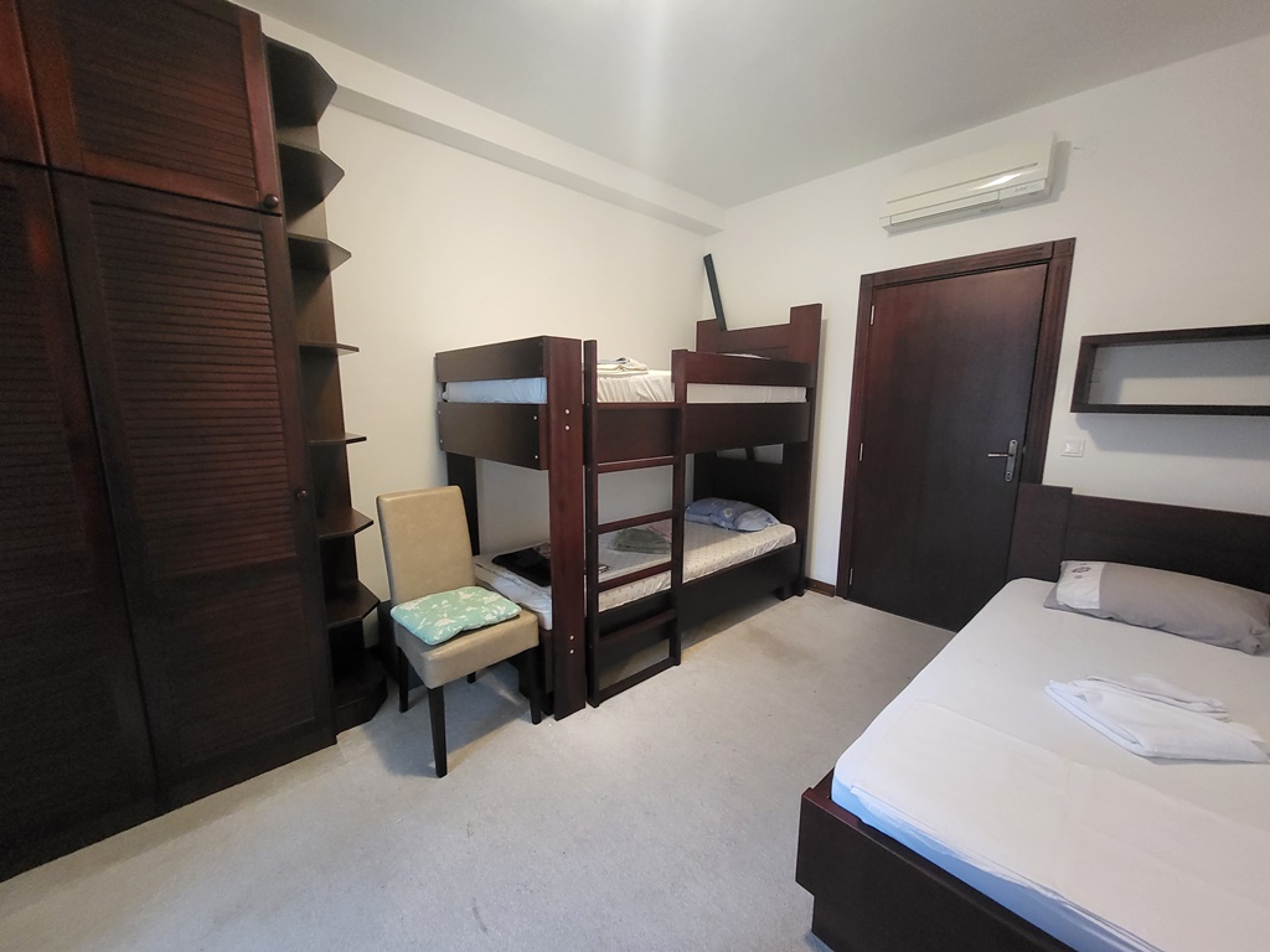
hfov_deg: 106.2
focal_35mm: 13
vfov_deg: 89.9
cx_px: 635
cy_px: 476
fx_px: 477
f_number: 2.2
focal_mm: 1.74
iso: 640
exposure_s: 1/33
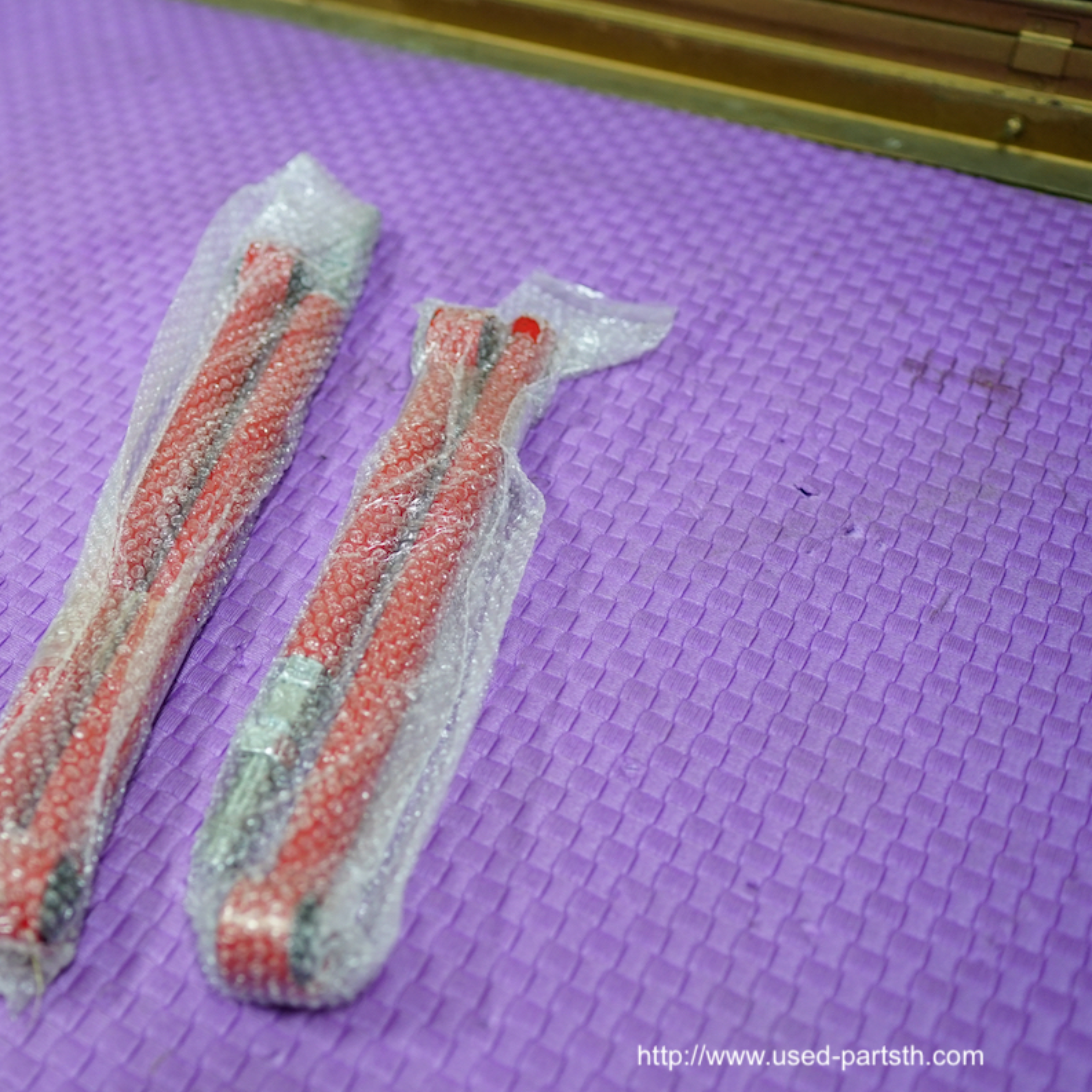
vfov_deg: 37.6
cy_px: 545
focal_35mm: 45
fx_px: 1606
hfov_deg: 36.7
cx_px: 278
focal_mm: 35
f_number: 2
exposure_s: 1/60
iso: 800
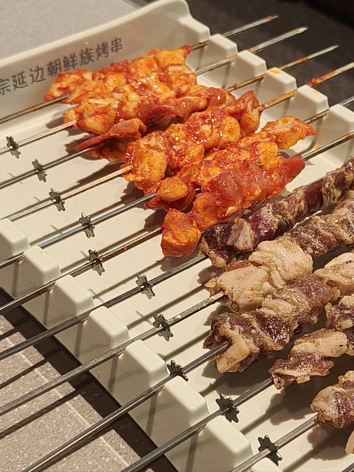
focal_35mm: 70
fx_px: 955
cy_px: 236
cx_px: 177
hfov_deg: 21.0
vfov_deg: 27.8
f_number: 1.6
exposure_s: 1/108
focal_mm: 6.06
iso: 80
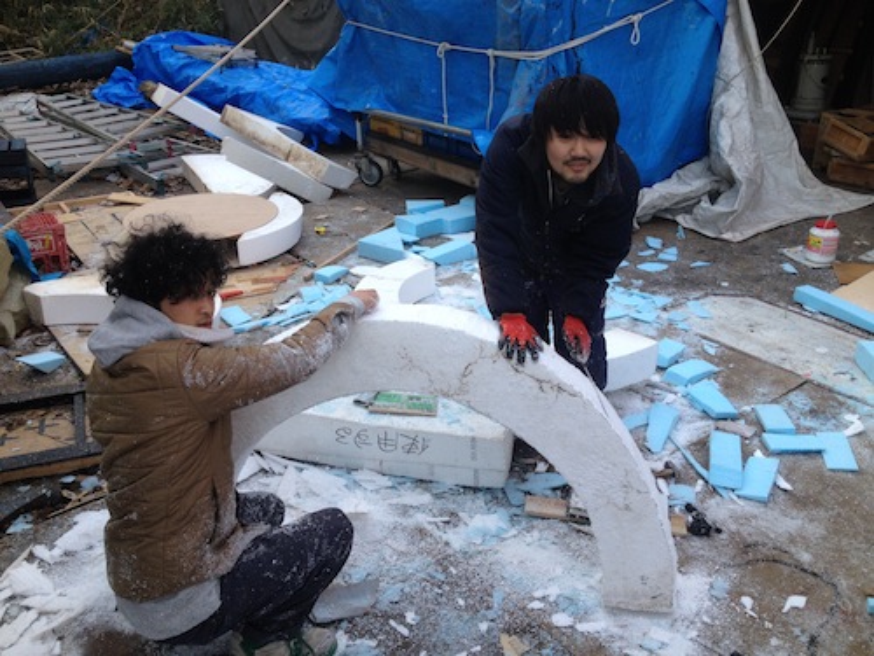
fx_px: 884
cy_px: 328
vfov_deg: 40.7
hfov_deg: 52.6
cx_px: 437
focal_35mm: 35
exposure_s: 1/120
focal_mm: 4.28
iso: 64
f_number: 2.4
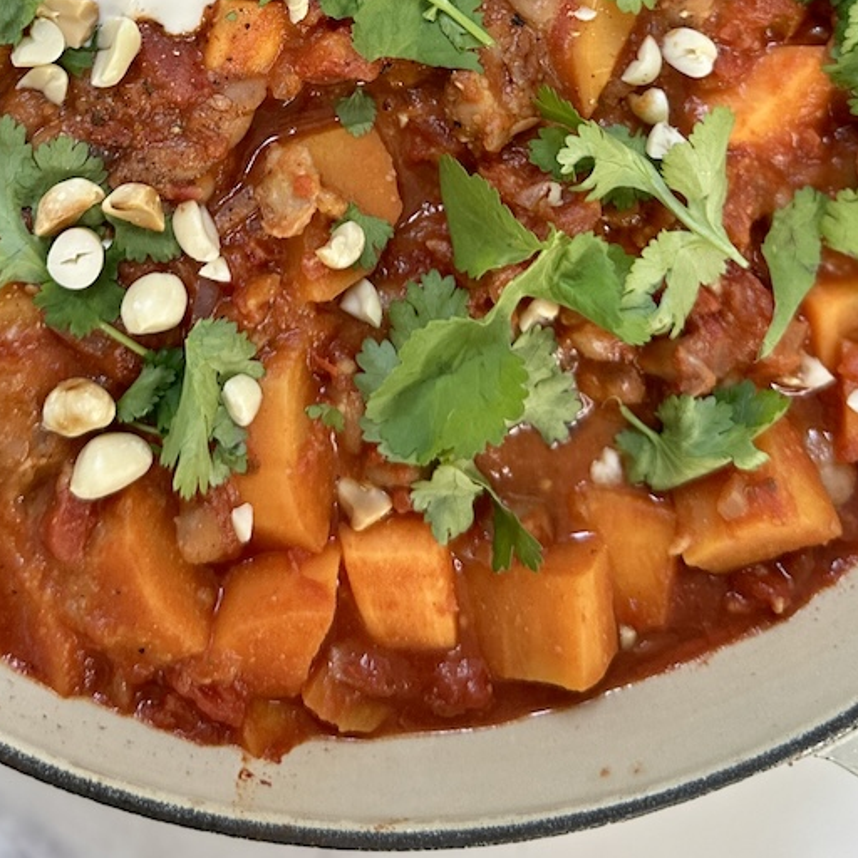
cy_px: -114
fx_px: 1486
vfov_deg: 28.8
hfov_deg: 32.1
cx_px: 327
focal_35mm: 53
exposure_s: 1/66
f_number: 1.78
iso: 250
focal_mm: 6.86
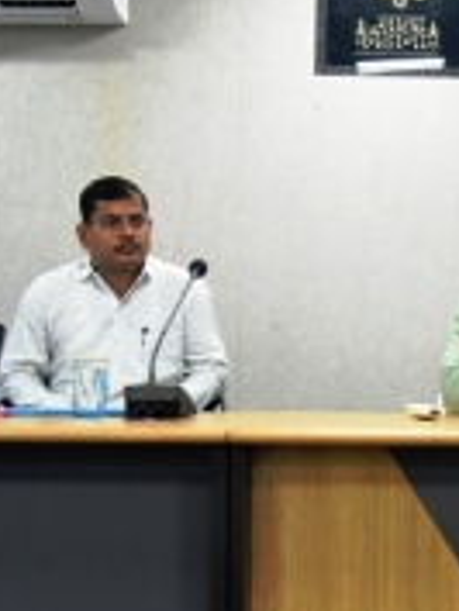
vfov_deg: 26.7
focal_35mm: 73
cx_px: 418
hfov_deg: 19.8
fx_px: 1289
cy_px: 323
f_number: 5
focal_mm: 30
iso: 3200
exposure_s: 1/125
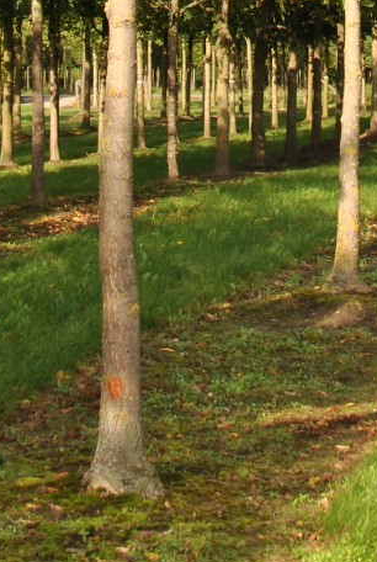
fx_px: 2404
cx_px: 280
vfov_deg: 12.4
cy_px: -399
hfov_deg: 9.0
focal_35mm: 154
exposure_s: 1/200
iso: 100
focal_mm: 29
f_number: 7.1
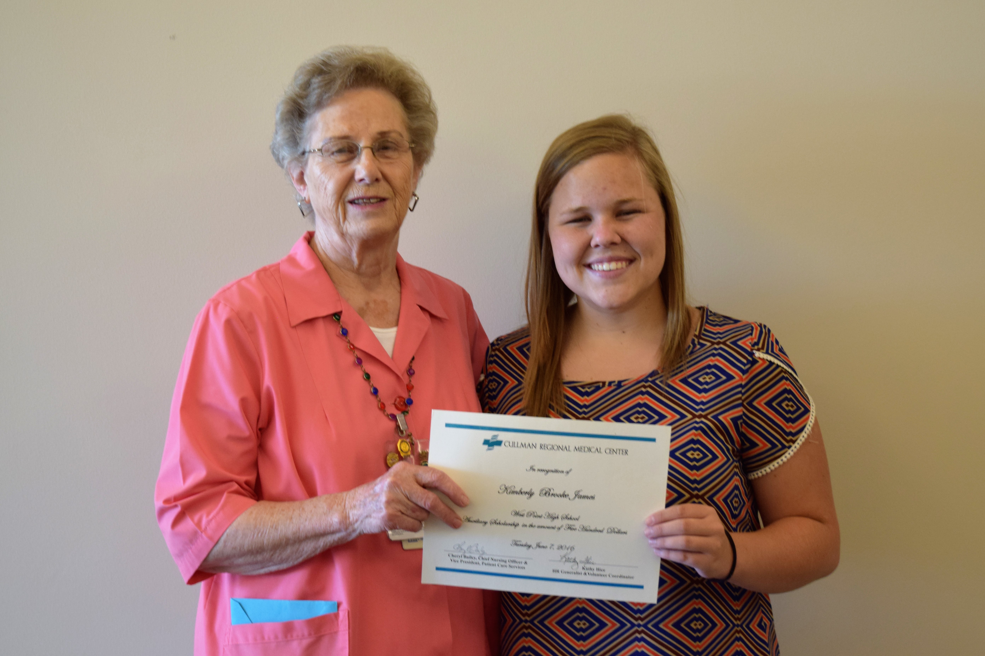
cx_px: 492
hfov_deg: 33.4
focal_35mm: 60
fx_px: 1641
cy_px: 328
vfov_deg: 22.6
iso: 500
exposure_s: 1/60
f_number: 5
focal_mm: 40
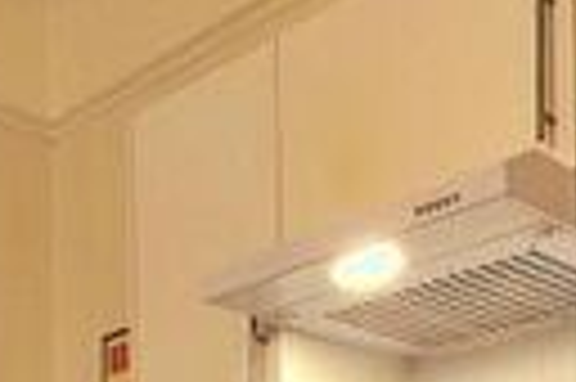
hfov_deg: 26.6
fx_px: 1182
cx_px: 500
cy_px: 735
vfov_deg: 15.3
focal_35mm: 74
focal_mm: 2.2
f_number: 2.2
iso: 640
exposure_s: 1/33
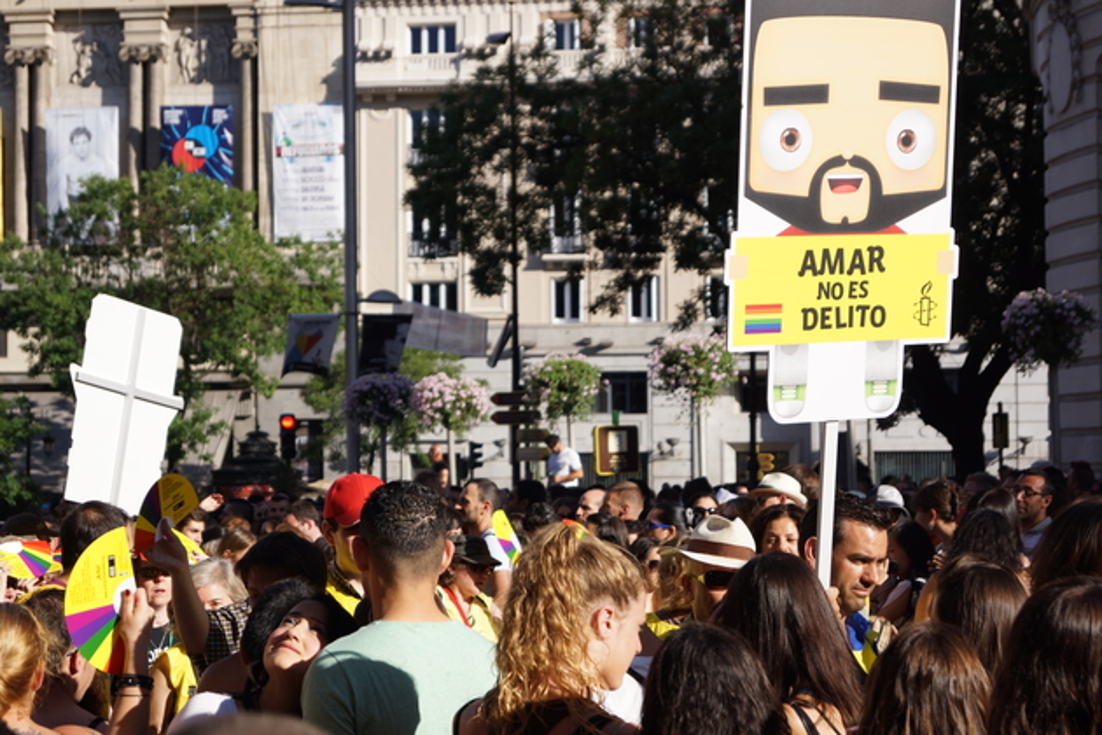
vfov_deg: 16.6
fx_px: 2525
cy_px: 368
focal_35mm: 82
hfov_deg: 24.6
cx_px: 551
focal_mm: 55
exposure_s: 1/800
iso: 200
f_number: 5.6
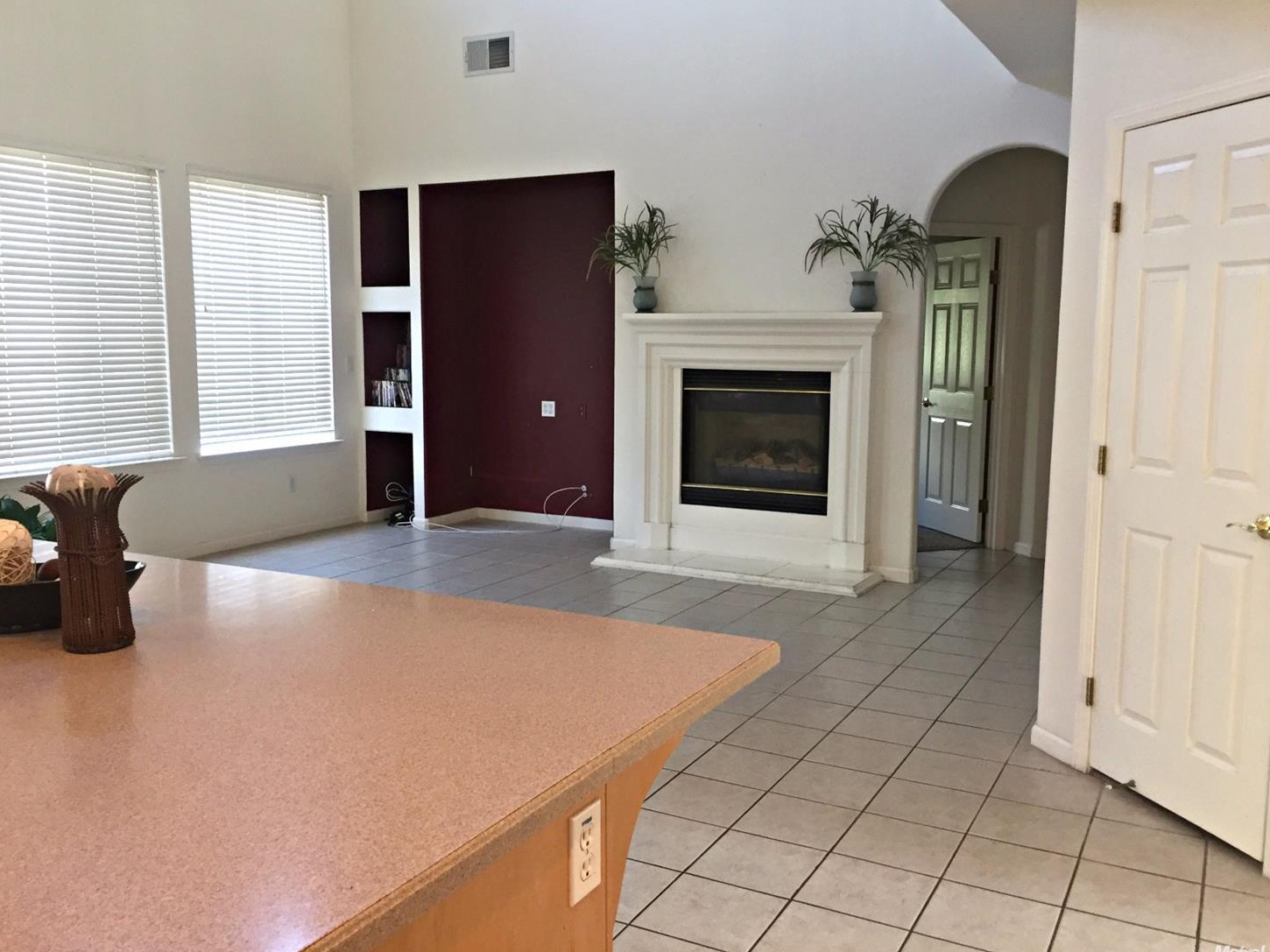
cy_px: 470
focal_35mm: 30
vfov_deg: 46.8
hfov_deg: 60.0
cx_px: 644
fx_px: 1100
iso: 100
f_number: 2.2
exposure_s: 1/30
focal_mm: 4.15
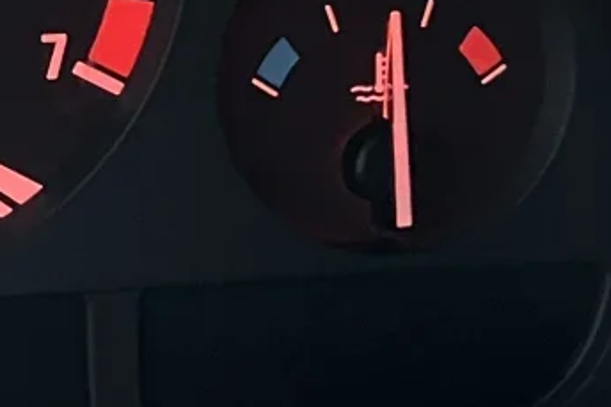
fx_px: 2561
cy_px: 44
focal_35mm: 151
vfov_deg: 9.0
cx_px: -627
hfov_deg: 12.0
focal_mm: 5.7
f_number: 1.5
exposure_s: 1/30
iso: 800
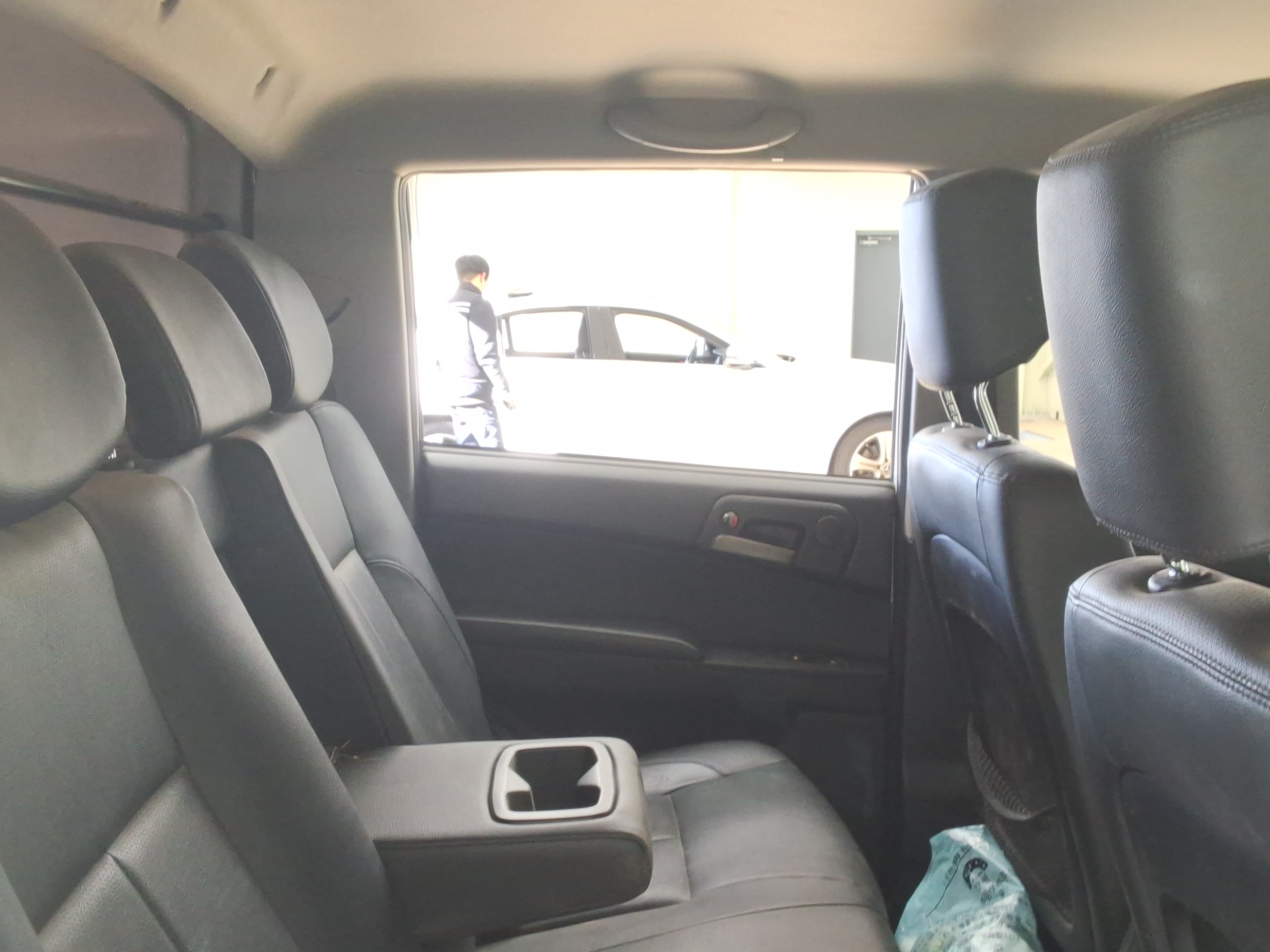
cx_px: 649
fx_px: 1358
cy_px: 555
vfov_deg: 38.6
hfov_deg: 50.1
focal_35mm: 37
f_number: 1.9
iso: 57
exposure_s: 1/40
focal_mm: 2.91
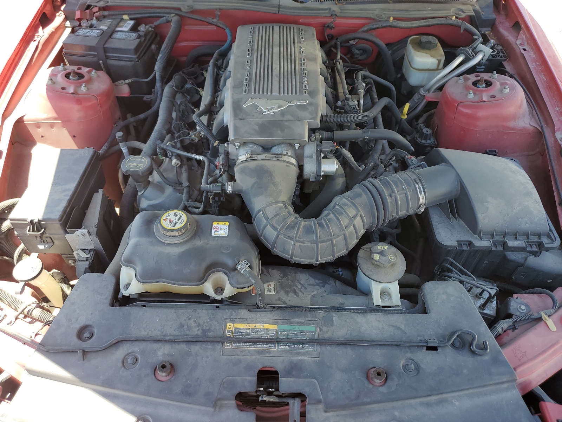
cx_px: 281
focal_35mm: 26
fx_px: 422
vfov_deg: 53.1
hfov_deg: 67.3
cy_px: 211
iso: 50
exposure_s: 1/435
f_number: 1.5
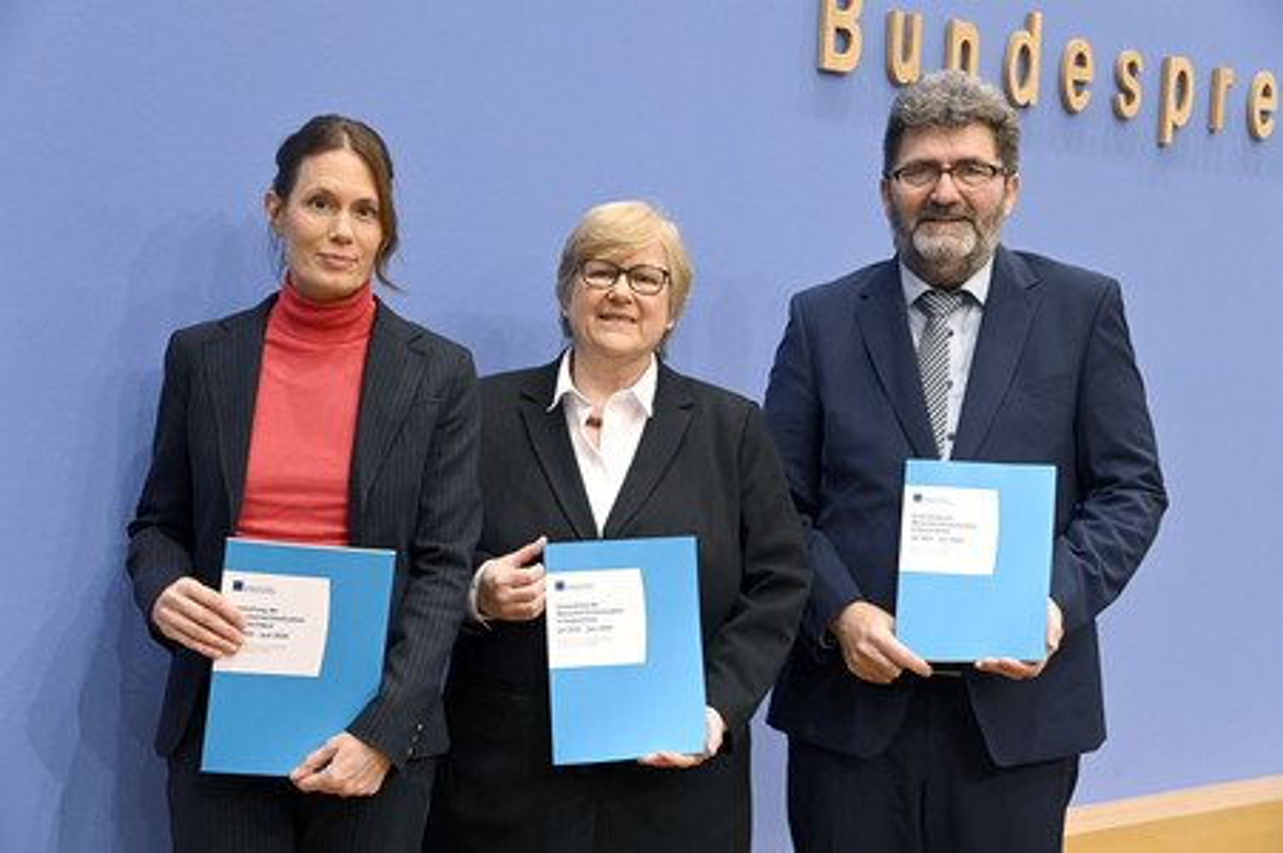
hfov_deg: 34.5
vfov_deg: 23.3
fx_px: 2065
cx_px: 642
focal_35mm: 58
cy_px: 426
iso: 5000
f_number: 5.6
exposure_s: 1/320
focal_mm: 58
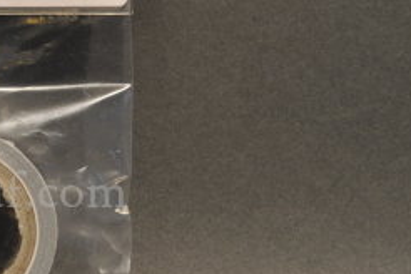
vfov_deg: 15.5
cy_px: 67
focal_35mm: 88
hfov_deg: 22.1
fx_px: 1005
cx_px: -23
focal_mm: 24
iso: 400
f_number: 5
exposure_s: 1/100
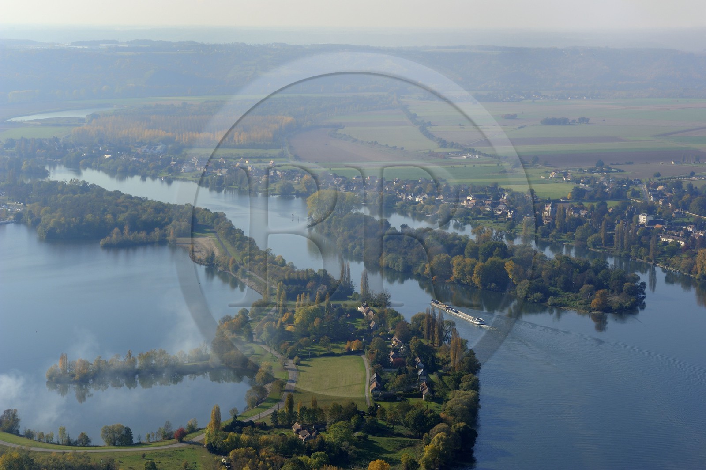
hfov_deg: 23.7
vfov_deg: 15.9
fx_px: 1685
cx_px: 353
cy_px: 235
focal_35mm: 86
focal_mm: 86
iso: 400
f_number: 9
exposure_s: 1/800
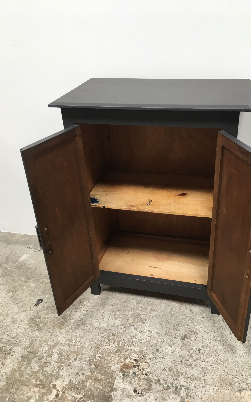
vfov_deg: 61.2
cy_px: 200
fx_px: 339
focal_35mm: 31
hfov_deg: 40.5
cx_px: 142
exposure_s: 1/33
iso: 64
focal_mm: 4.15
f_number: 2.2
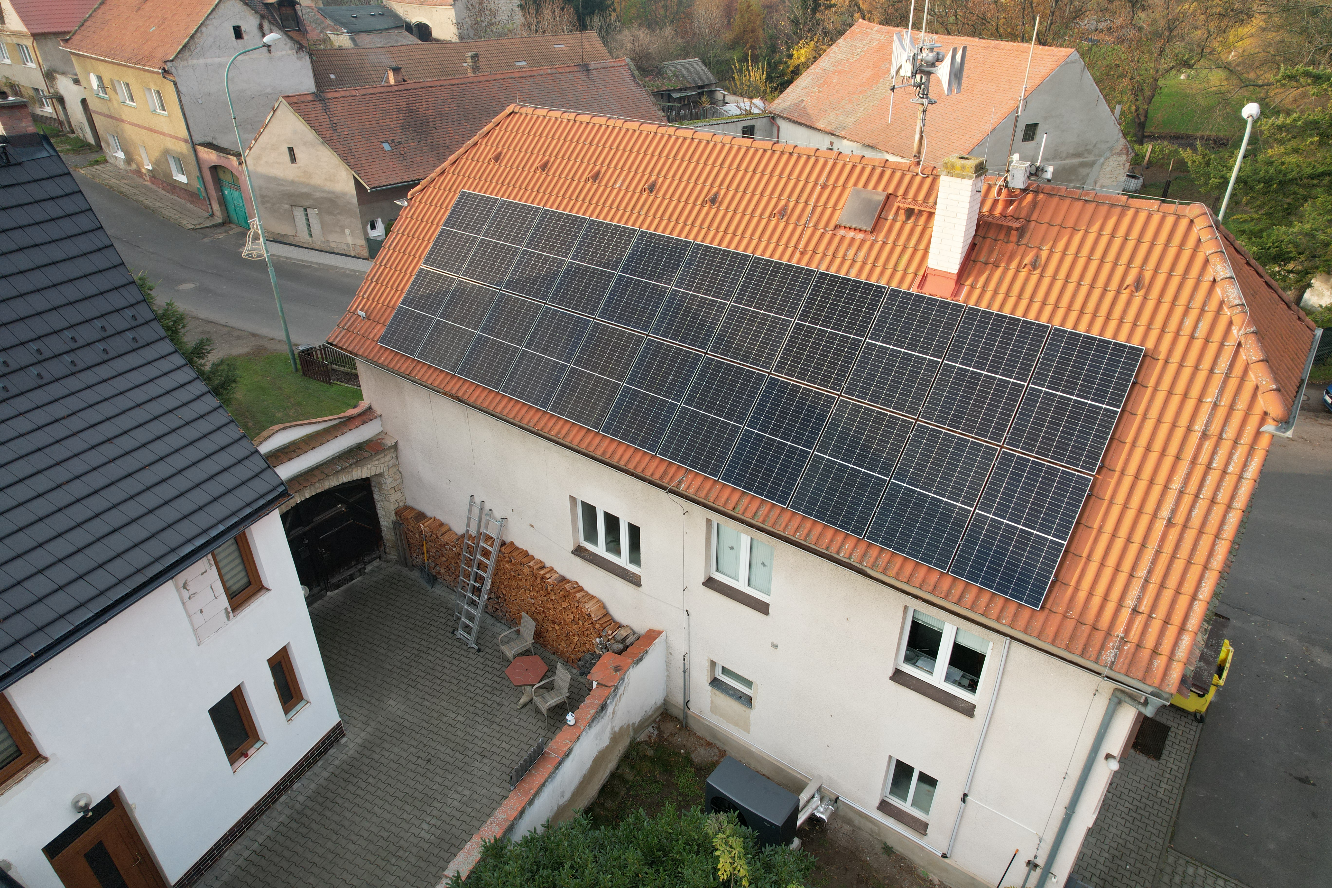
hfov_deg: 78.6
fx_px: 814
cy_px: 444
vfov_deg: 57.2
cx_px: 666
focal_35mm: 22
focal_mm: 8.38
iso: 140
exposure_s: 1/350
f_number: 2.8
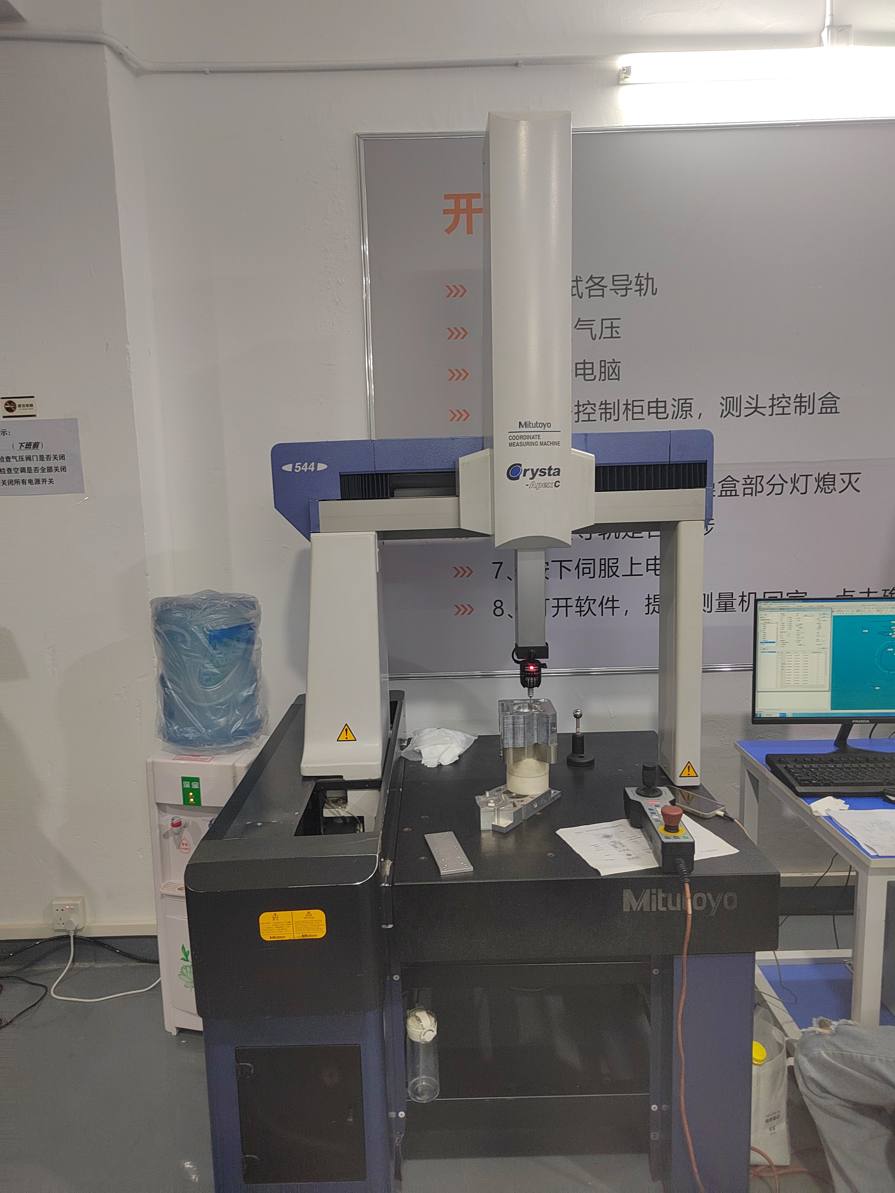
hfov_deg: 58.9
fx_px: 793
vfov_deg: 73.9
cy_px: 596
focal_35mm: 23
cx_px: 448
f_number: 1.9
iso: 1009
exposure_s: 1/100
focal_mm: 5.52
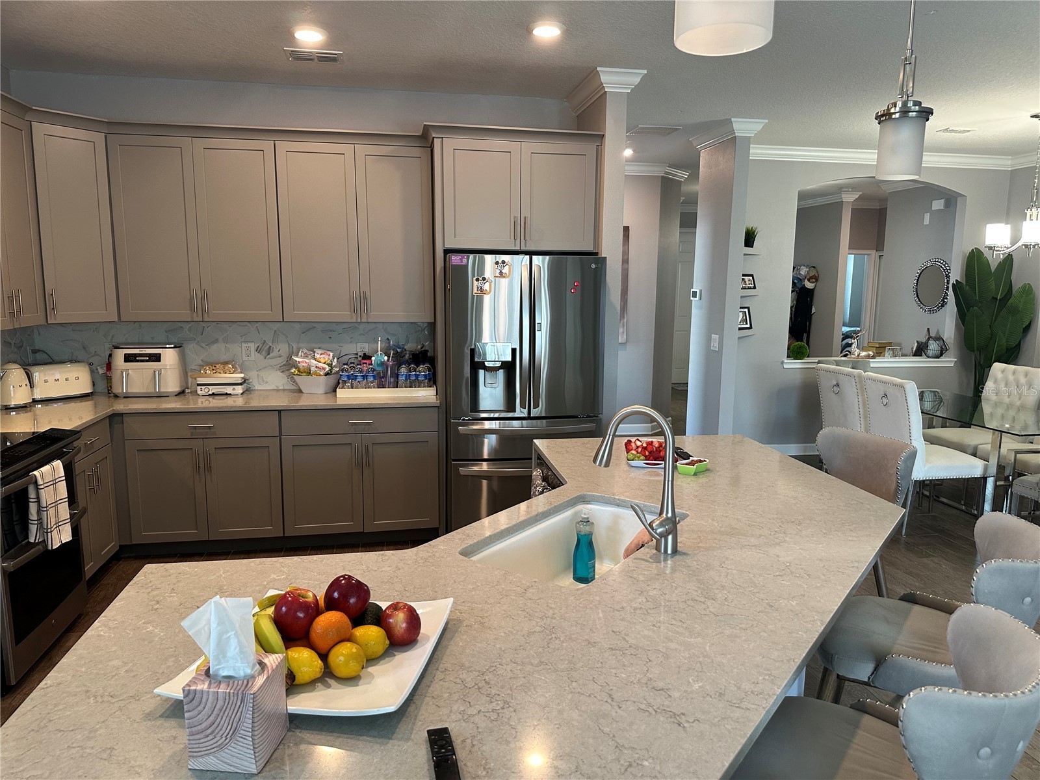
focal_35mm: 24
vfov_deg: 56.8
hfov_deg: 71.6
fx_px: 721
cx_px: 520
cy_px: 390
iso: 200
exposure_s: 1/60
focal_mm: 6.86
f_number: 1.78
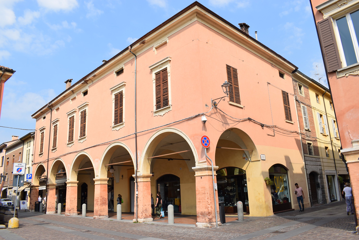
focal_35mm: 27
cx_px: 180
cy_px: 120
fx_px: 269
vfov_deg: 48.0
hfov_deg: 67.3
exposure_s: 1/400
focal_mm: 18
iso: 200
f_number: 10
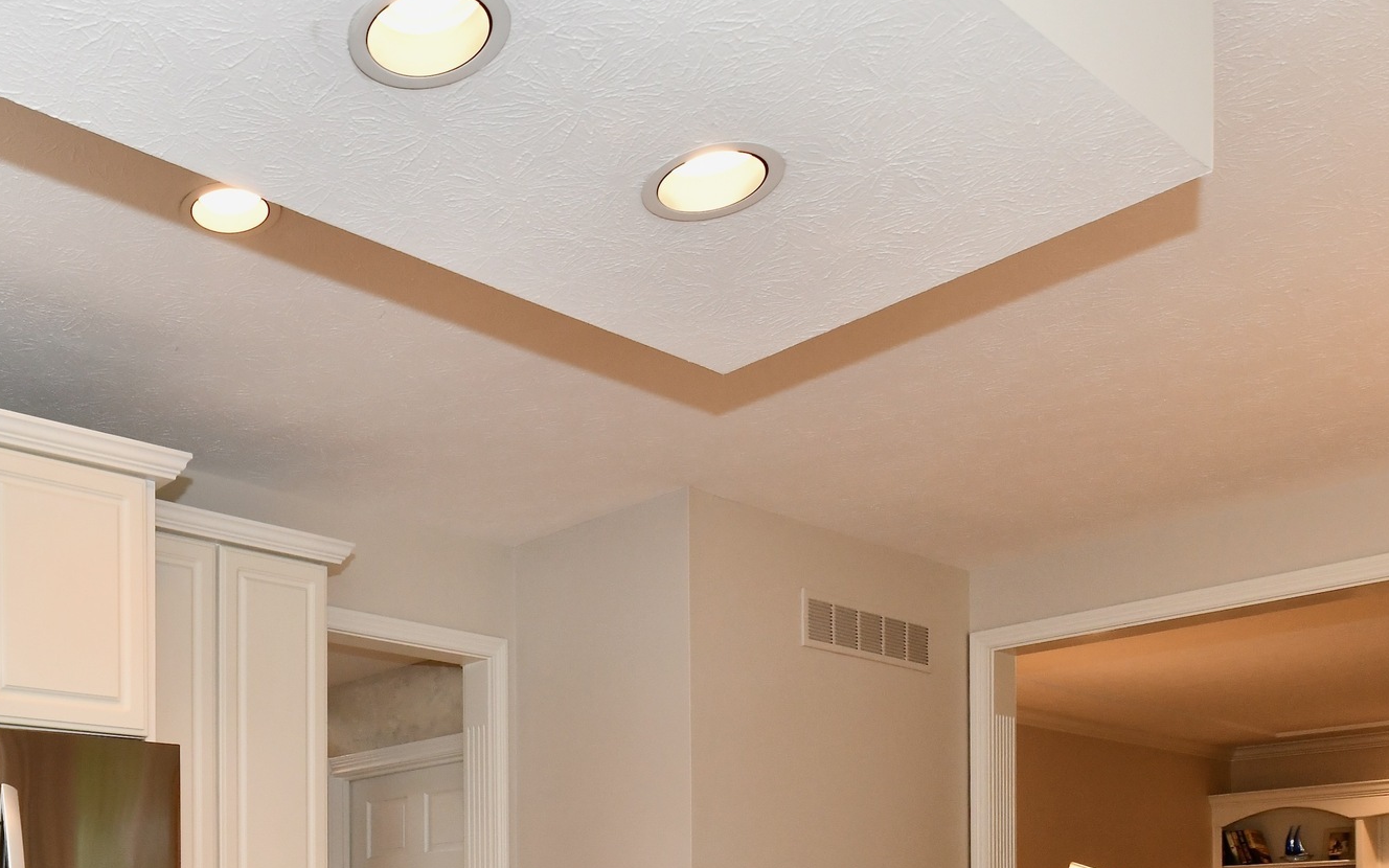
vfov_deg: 33.0
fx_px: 1249
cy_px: 979
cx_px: 222
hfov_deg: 53.1
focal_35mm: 33
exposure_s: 1/60
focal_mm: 14
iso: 640
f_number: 6.3
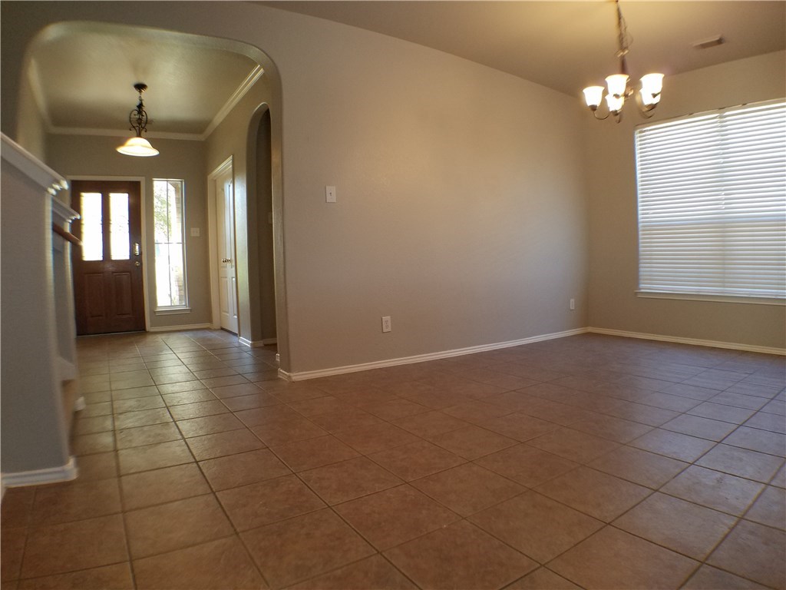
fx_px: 590
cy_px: 295
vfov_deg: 53.1
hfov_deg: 67.3
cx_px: 393
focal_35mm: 26
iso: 125
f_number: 1.7
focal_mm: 4.2
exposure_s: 1/60
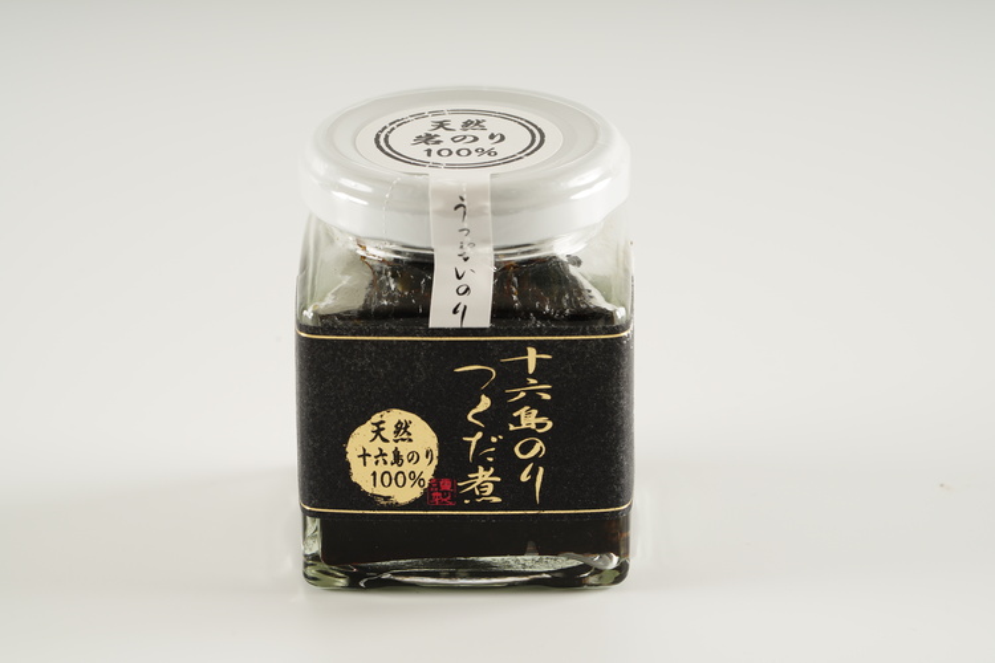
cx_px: 498
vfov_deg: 7.9
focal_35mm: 173
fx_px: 4781
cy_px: 332
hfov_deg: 11.9
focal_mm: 173
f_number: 13
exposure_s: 1/160
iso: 160
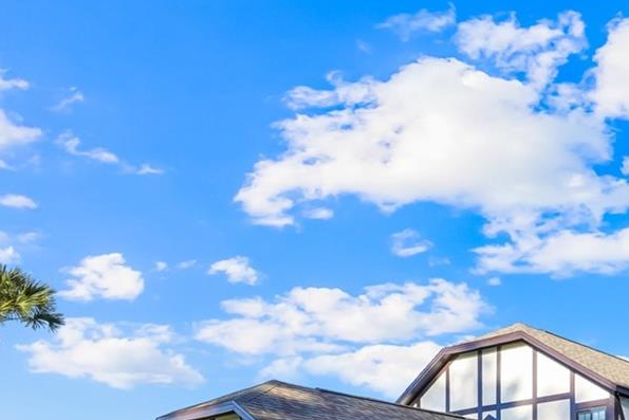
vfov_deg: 25.7
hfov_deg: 37.1
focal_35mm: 44
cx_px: 692
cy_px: 554
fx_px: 775
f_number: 9
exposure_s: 1/10
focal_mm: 16.5
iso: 250
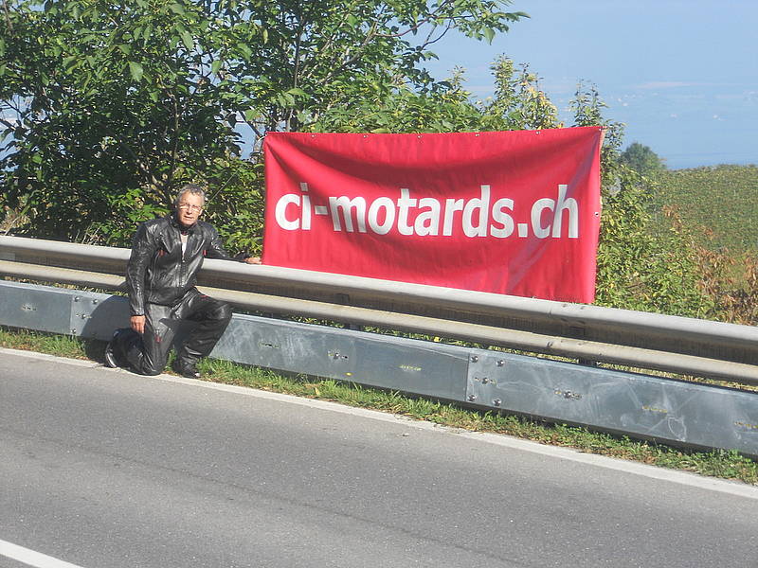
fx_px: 2365
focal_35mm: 108
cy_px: 284
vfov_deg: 13.7
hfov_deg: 18.2
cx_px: 379
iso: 80
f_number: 5.9
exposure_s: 1/200
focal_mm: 19.6
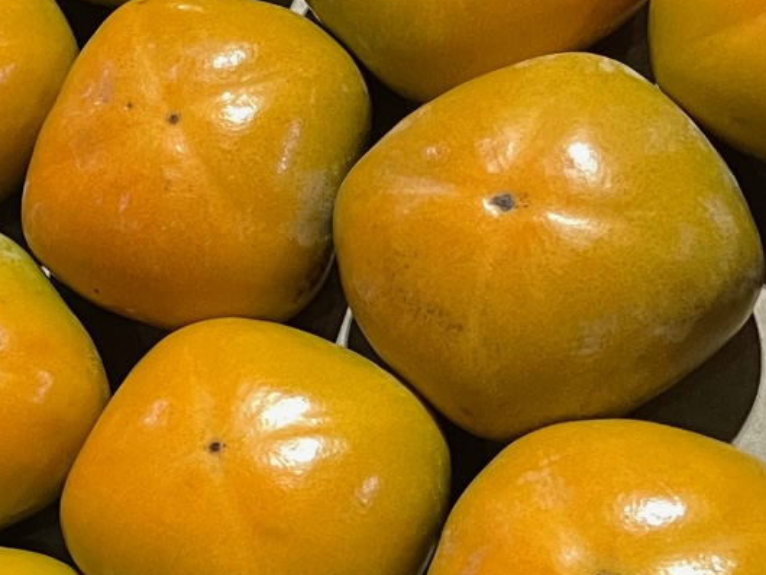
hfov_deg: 17.6
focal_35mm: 99
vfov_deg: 14.9
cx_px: -407
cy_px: 297
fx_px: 2191
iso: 400
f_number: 1.6
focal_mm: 5.1
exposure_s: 1/60
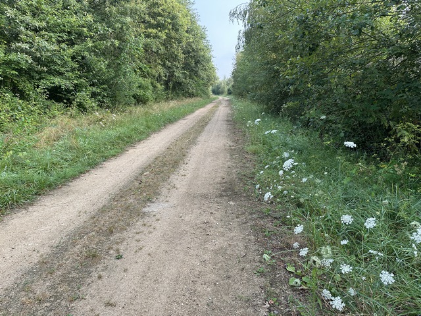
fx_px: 292
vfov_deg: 56.8
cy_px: 158
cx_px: 210
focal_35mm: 24
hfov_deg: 71.6
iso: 80
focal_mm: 6.86
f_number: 1.78
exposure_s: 1/380
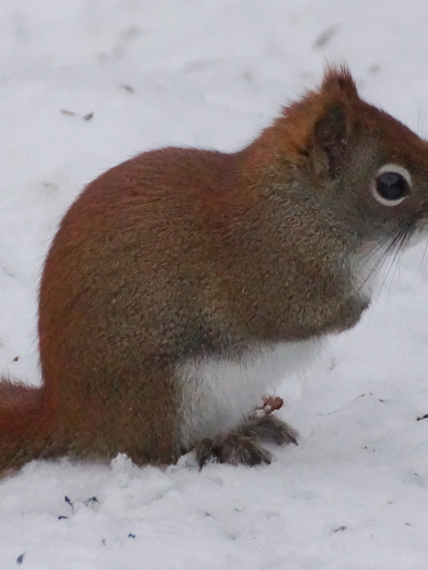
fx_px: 8943
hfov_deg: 2.7
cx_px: 94
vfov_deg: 3.6
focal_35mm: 543
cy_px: 285
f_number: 8
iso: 3200
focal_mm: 250
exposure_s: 1/640
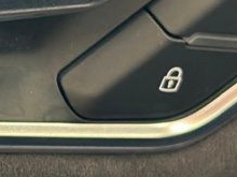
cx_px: -68
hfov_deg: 8.7
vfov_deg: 6.7
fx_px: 1527
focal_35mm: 223
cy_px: 24
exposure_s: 1/60
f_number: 1.78
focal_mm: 6.86
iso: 320
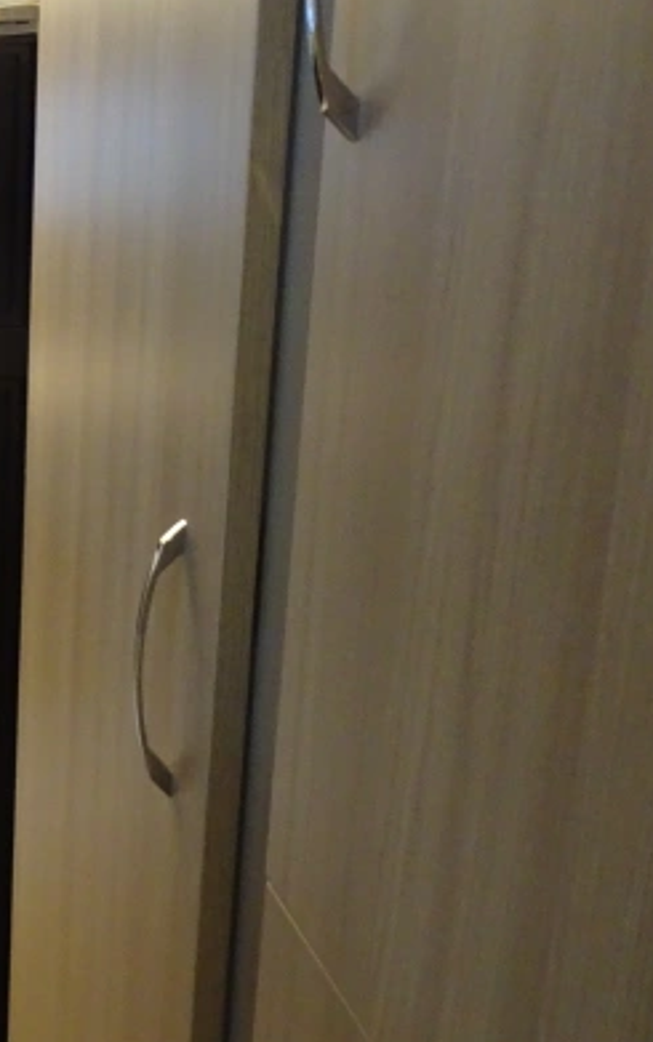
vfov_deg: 38.8
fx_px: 1478
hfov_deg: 21.8
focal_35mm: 52
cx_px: -251
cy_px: 469
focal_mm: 4.1
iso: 640
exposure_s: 1/30
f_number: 3.5
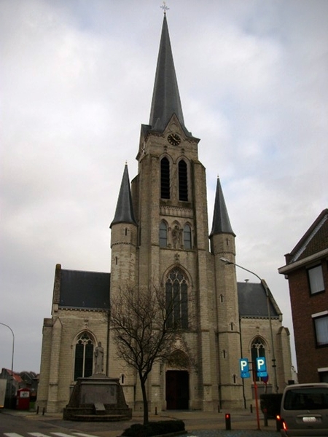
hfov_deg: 44.2
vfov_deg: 56.8
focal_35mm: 32
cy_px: 218
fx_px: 404
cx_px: 164
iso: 80
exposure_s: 1/500
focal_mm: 5.7
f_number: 2.9
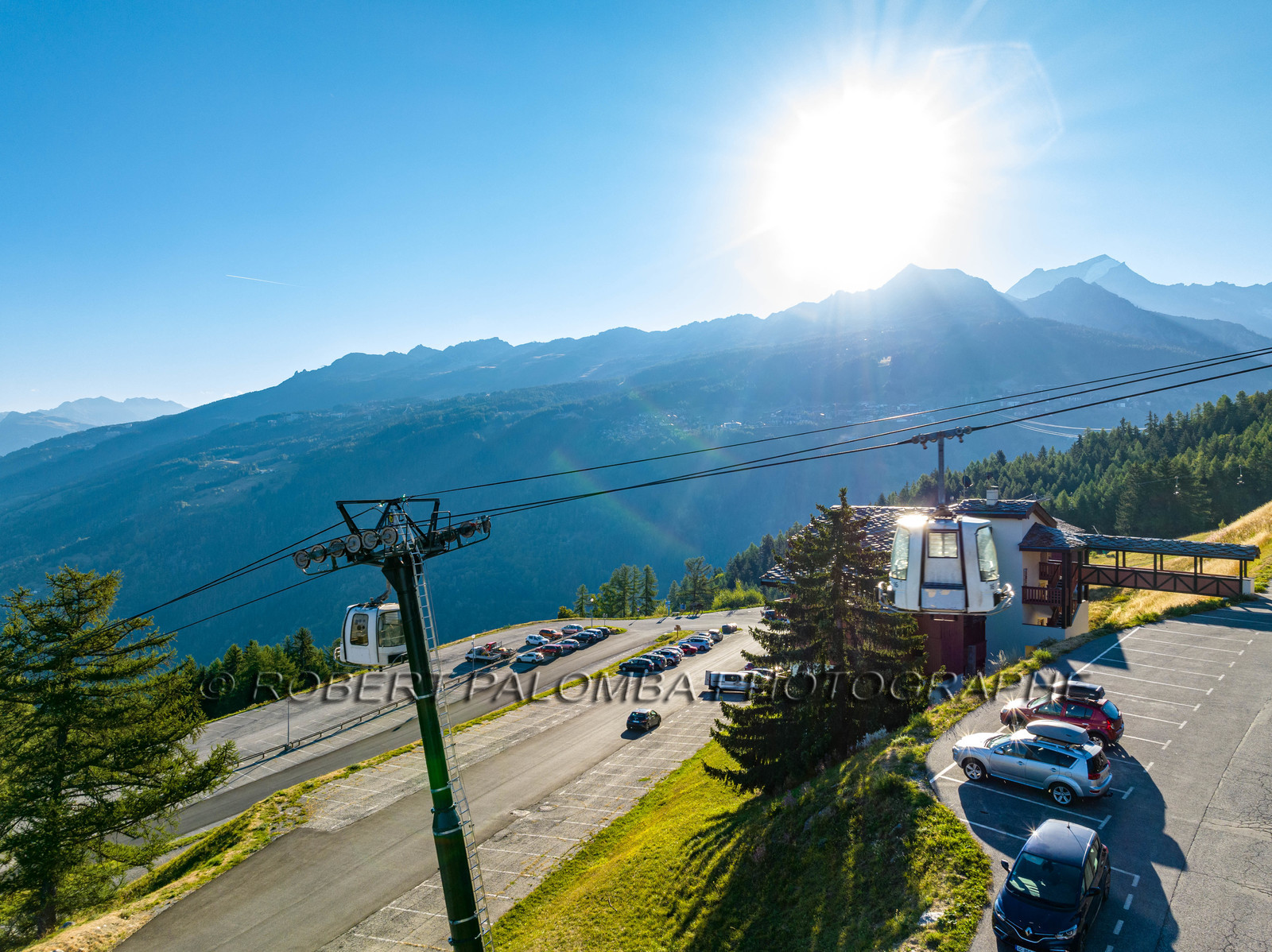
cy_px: 476
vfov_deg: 56.8
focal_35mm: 24
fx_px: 881
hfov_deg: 71.6
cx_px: 636
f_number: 8
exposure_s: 1/120
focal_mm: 12.3
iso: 100
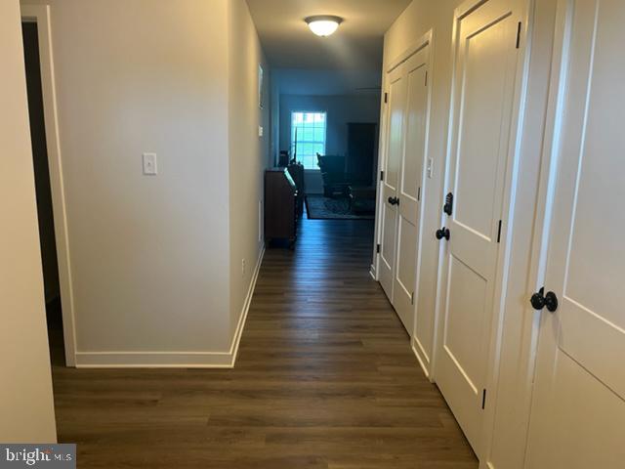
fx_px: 469
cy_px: 234
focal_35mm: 26
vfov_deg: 53.1
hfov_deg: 67.3
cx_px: 312
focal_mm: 5.1
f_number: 1.6
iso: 100
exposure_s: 1/60
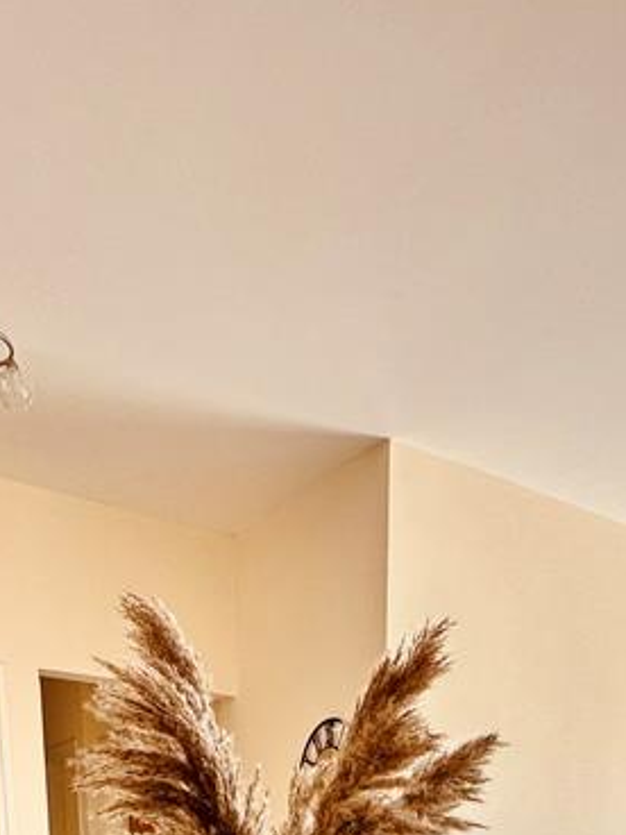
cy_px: 1103
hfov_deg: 36.7
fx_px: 940
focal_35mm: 39
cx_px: 377
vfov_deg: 33.6
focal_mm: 2.22
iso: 64
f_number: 2.2
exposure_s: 1/99
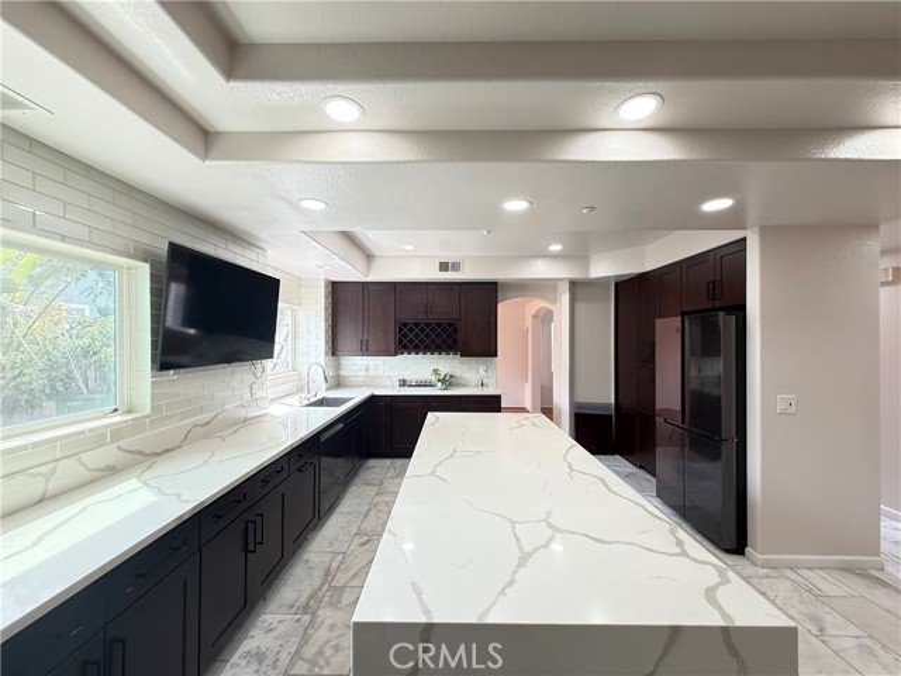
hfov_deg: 102.1
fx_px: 364
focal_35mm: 14
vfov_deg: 85.7
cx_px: 450
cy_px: 338
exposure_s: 1/120
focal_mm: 2.22
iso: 250
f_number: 2.2
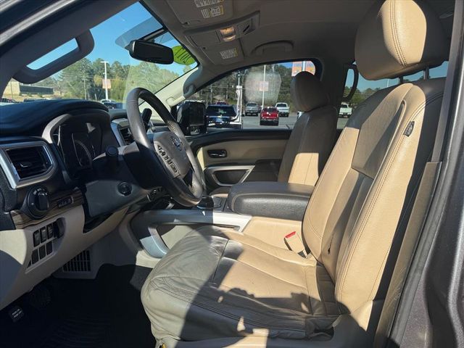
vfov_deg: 56.8
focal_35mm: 24
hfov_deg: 71.6
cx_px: 232
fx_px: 322
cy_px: 174
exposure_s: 1/2252
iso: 80
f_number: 1.78
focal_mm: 6.76
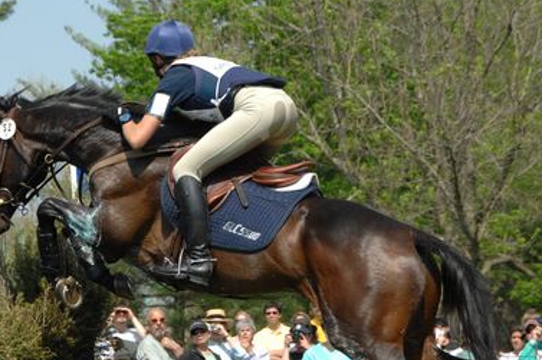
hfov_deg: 8.5
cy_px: 217
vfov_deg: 5.7
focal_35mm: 242
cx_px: 213
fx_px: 3635
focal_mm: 95
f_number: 6.7
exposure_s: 1/1000
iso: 500
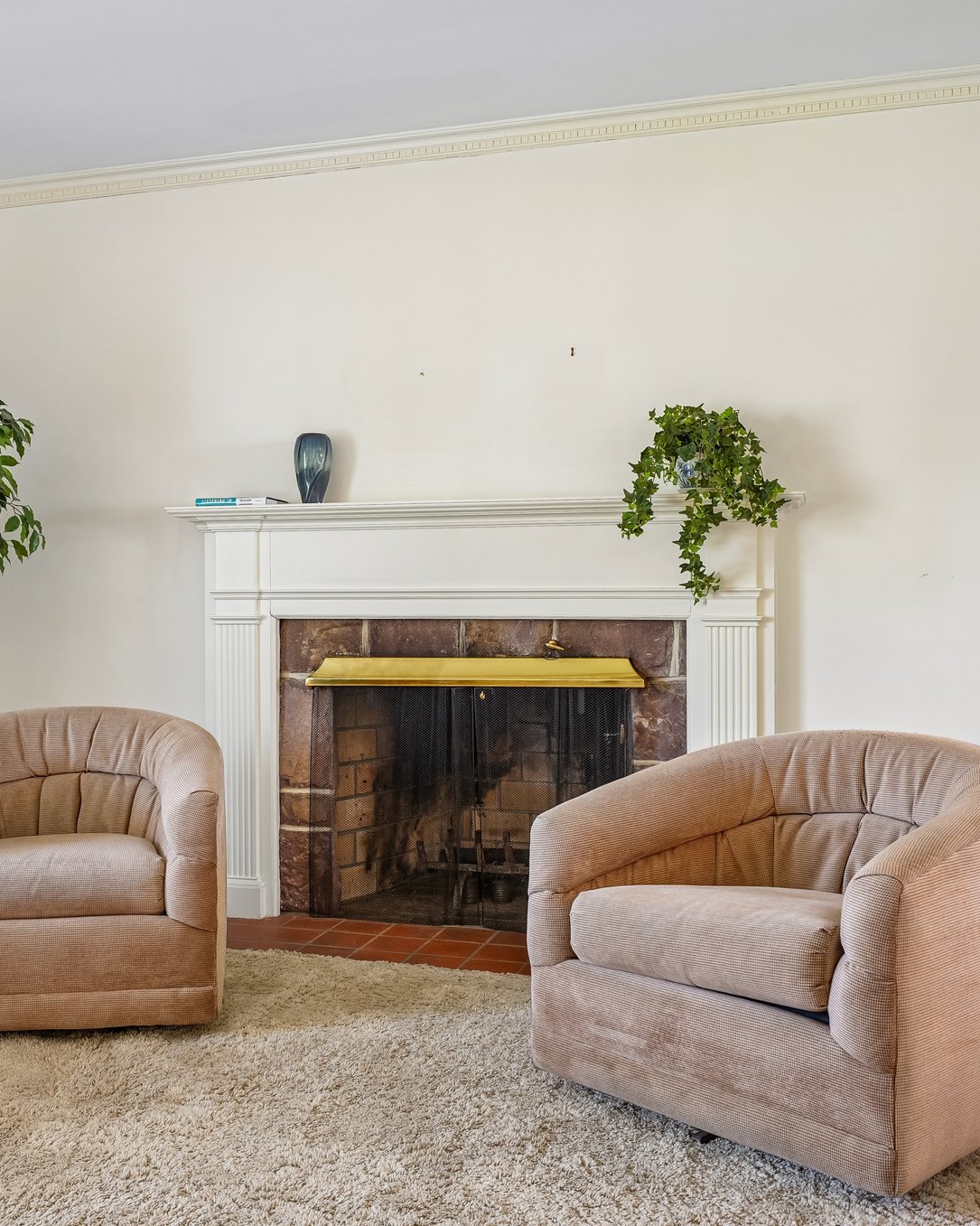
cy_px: 614
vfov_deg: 52.9
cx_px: 408
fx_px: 1233
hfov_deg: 43.2
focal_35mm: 34
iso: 200
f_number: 8
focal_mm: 24
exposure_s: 1/8
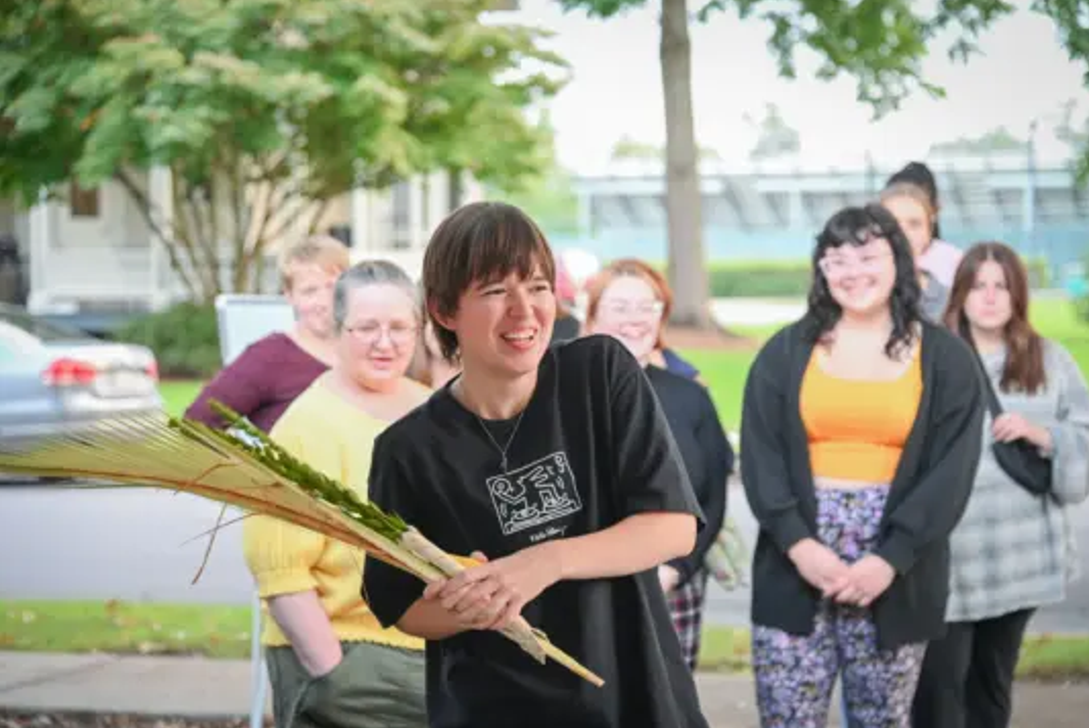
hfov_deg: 24.5
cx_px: 550
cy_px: 362
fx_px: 2512
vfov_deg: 16.5
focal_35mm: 83
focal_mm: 82
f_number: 4
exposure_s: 1/200
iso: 3200
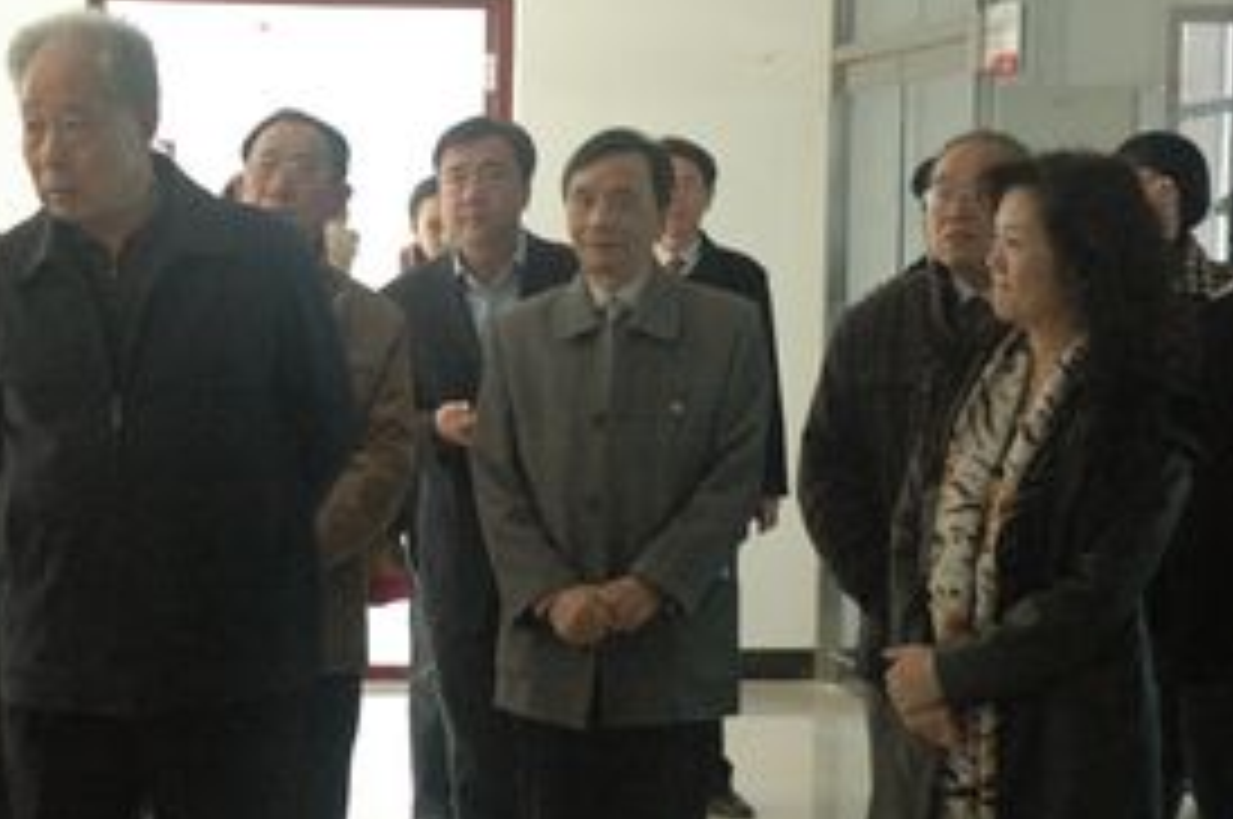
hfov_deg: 20.1
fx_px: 3455
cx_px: 378
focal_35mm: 101
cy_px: 461
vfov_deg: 13.5
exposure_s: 1/60
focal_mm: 44
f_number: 5
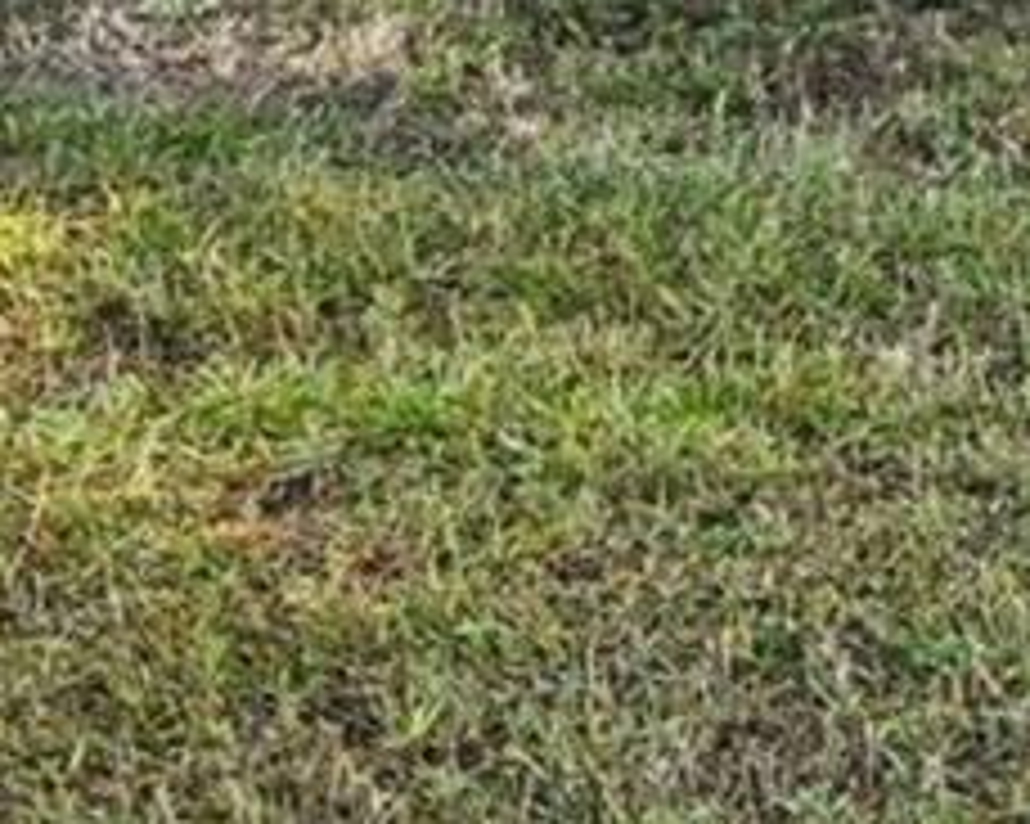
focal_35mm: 180
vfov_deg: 7.7
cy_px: -1502
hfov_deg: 10.7
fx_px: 5493
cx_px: 900
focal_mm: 27.5
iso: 400
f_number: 8
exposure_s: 1/500
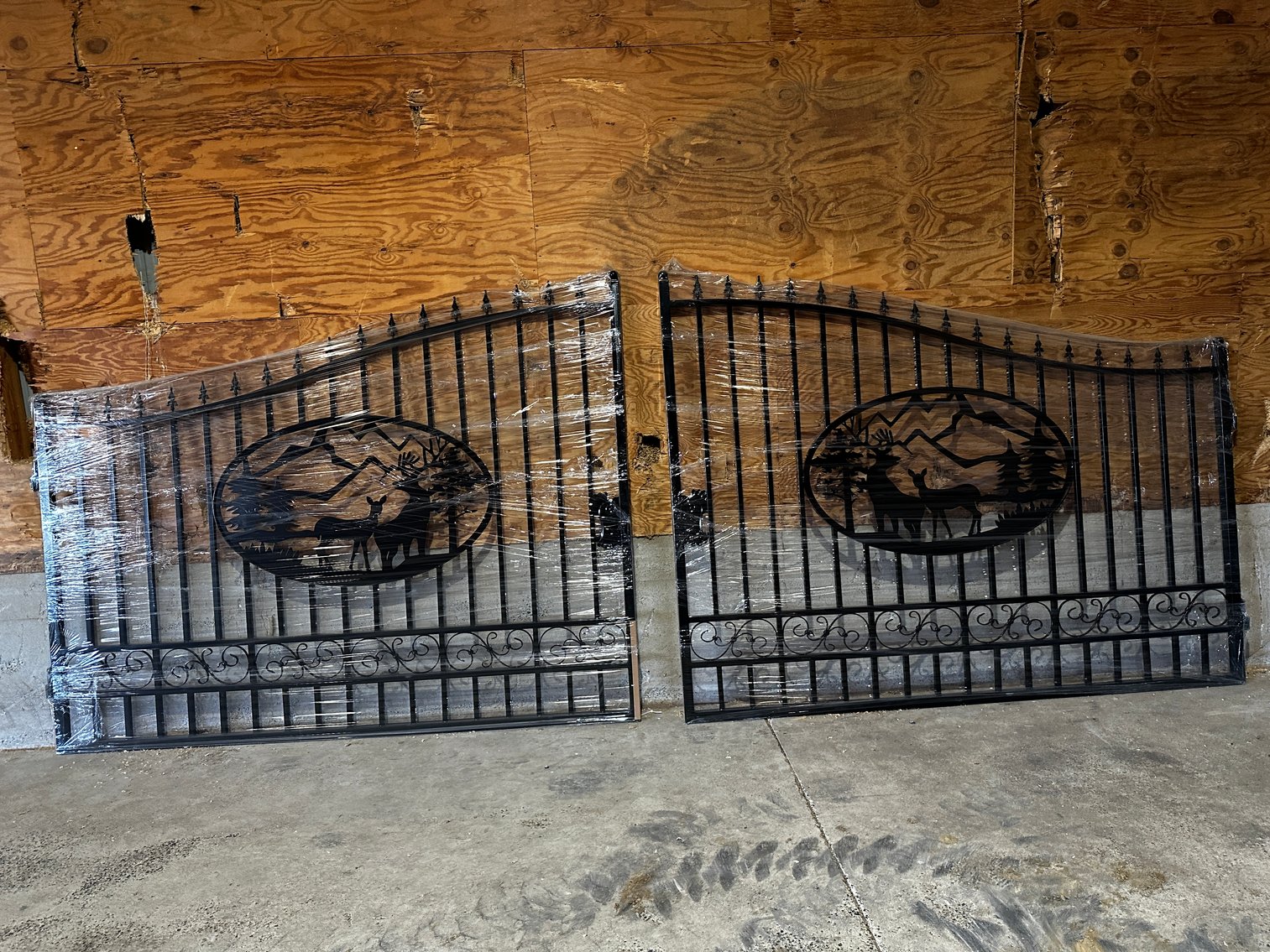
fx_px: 881
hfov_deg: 71.6
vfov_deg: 56.8
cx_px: 635
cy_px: 476
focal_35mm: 24
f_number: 1.78
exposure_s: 1/60
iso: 400
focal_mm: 6.86
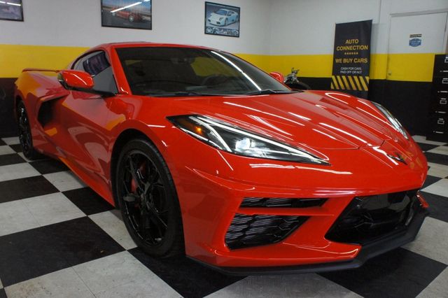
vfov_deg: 47.9
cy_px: 149
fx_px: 336
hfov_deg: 67.4
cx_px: 224
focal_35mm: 27
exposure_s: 1/160
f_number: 7.1
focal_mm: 18
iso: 3200
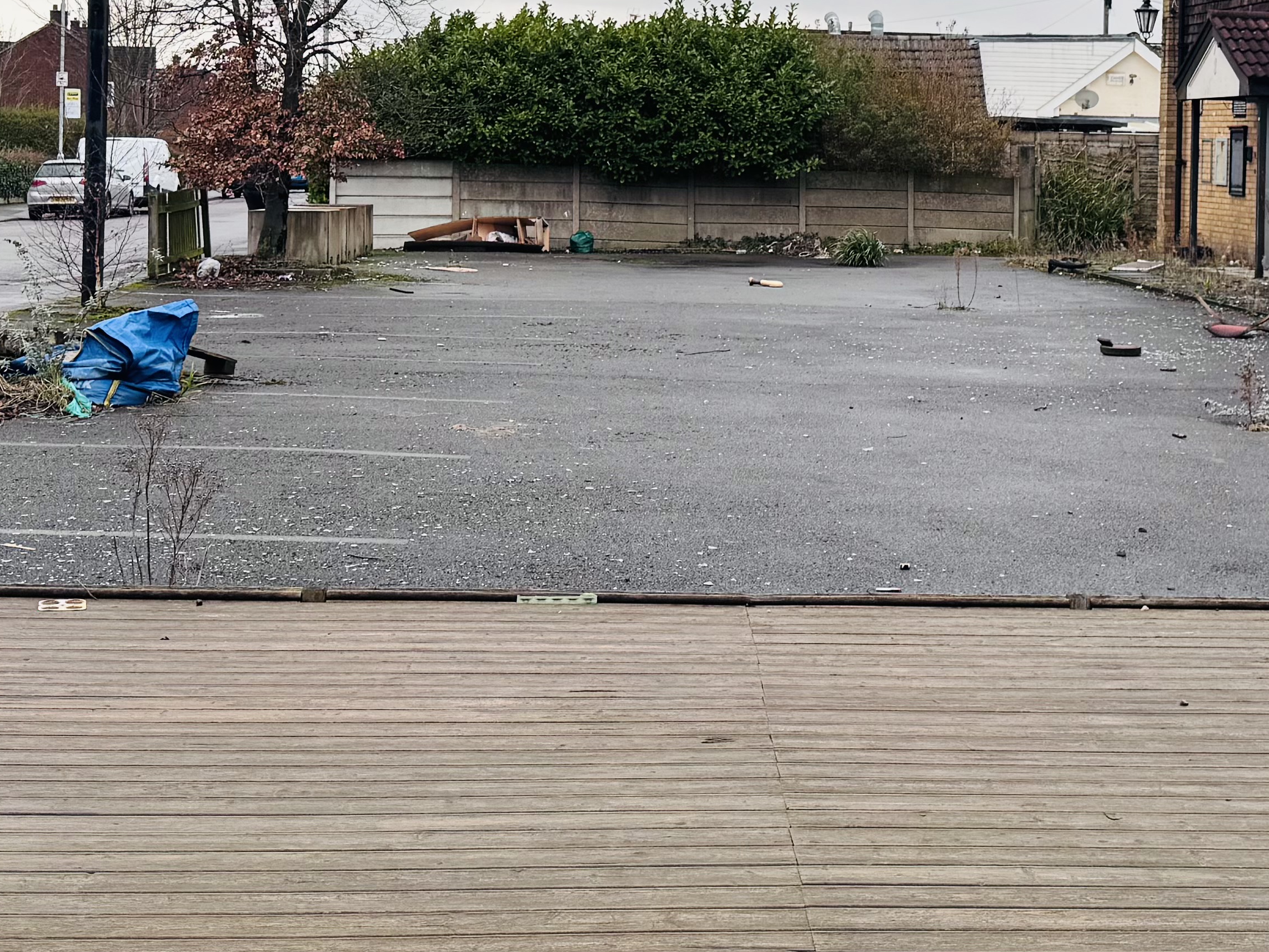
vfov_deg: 24.0
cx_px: 896
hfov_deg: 31.8
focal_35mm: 60
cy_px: 182
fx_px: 2200
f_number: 1.78
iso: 80
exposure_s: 1/445
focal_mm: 6.76
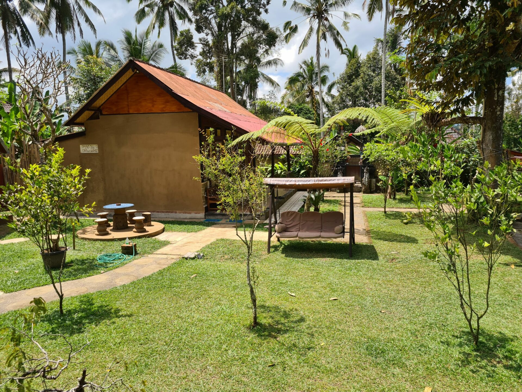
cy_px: 196
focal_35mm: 26
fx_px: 392
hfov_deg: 67.3
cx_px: 261
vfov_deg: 53.1
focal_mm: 5.4
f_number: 1.8
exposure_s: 1/1840
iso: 50
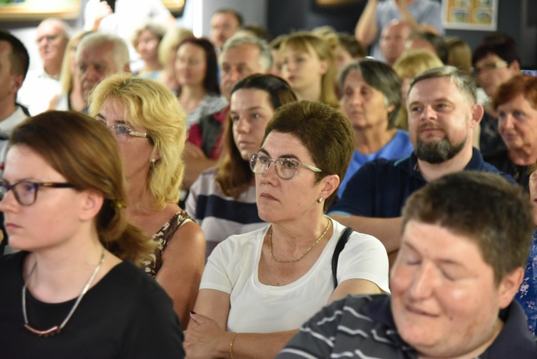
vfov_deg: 13.0
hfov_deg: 19.5
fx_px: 1566
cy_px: 180
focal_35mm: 105
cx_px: 268
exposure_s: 1/40
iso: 6400
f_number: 4
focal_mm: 105
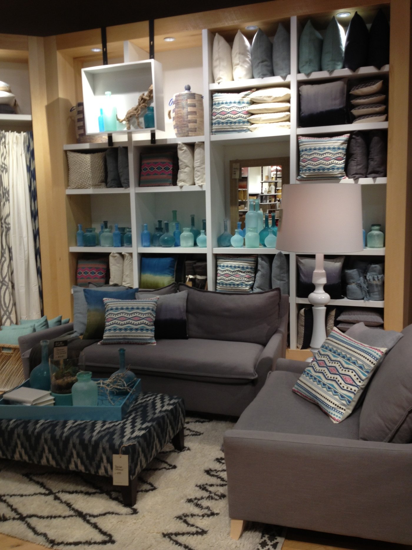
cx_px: 206
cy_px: 275
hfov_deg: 40.7
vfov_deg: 52.6
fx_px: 555
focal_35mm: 35
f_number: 2.4
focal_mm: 4.28
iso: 50
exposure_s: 1/24
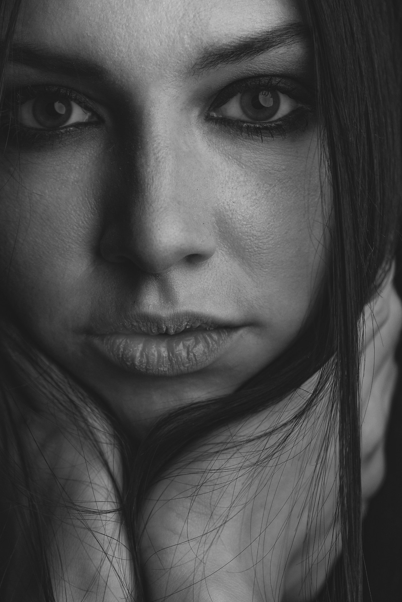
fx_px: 2493
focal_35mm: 149
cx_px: 160
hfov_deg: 9.2
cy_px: 384
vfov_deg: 13.8
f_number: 5.6
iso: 500
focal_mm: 105
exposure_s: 1/125
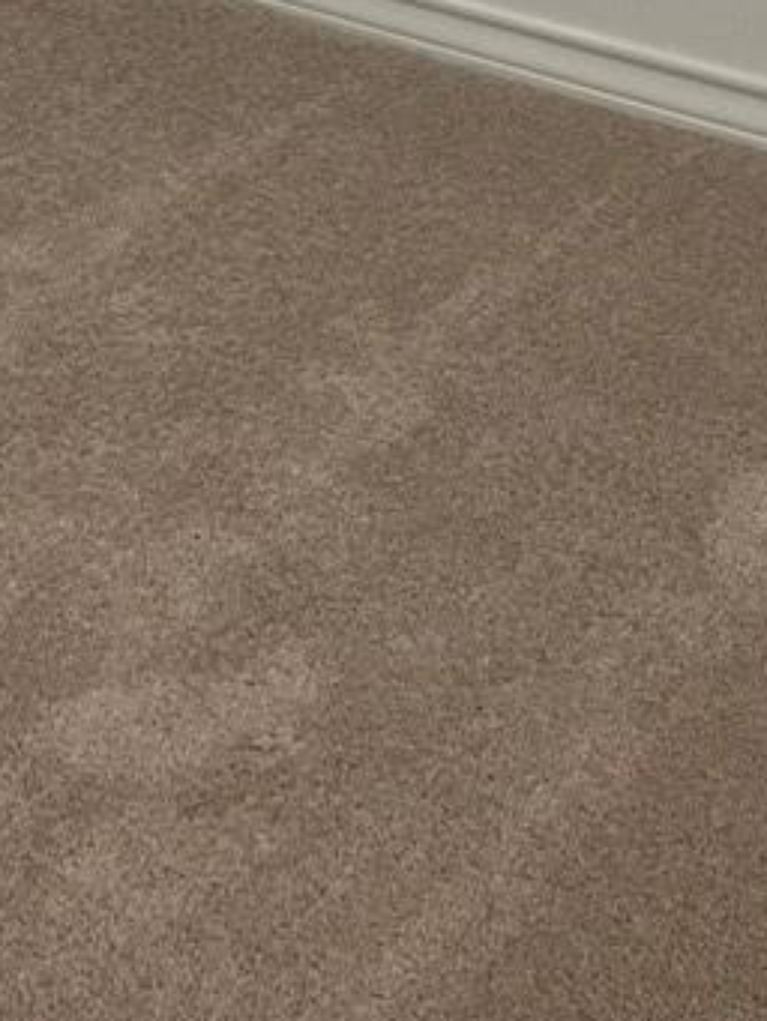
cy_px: -419
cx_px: 33
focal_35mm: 78
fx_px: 2303
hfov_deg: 18.5
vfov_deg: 21.7
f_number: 1.6
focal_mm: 4.2
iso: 100
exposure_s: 1/60
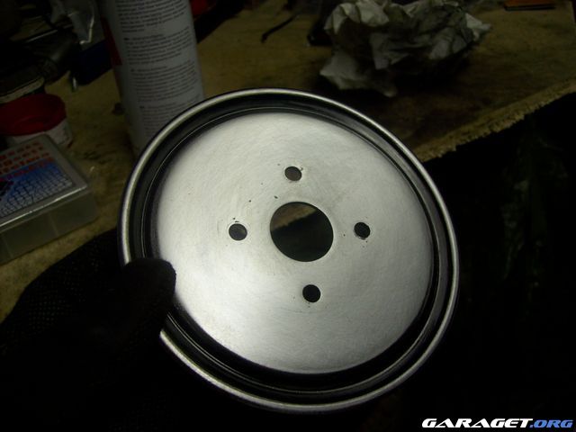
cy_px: 216
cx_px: 288
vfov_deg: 39.7
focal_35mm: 36
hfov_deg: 51.4
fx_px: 599
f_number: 2.7
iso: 80
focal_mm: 6
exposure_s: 1/84.9
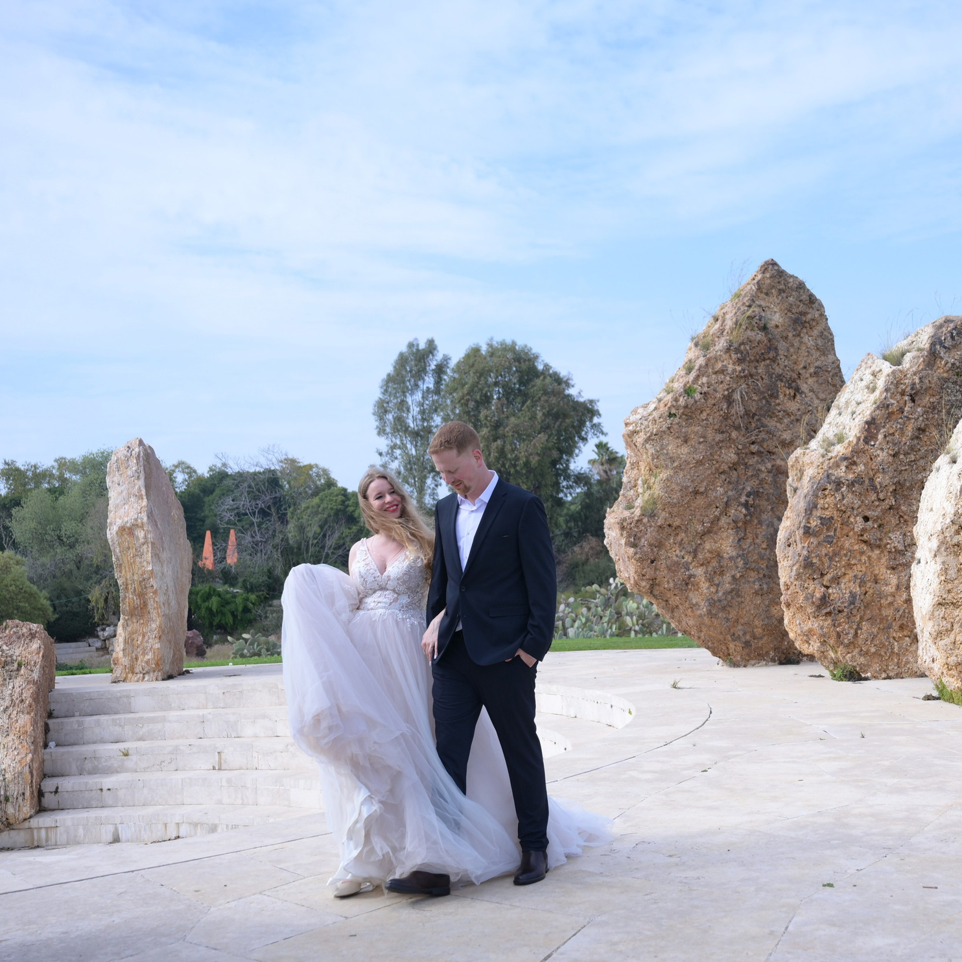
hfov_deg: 37.2
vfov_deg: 37.7
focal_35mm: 45
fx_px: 1406
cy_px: 442
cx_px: 672
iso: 125
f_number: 3.5
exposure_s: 1/1250
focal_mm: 30.5
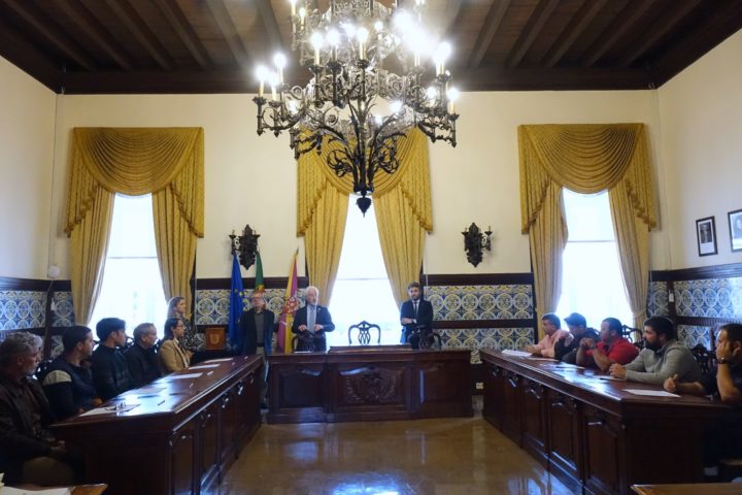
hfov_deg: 71.5
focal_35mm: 25
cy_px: 248
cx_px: 371
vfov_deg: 51.3
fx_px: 515
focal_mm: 9.11
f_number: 3.5
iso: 2000
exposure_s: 1/200
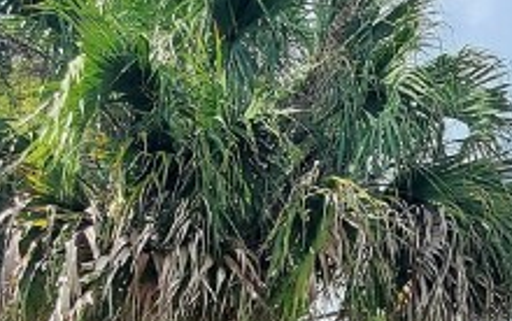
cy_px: 388
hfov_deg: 30.0
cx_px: 500
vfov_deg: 19.2
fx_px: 894
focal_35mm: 64
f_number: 2.2
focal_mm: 1.8
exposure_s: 1/1063
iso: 50
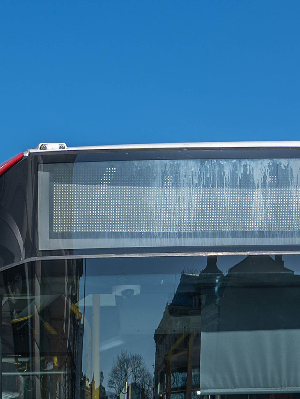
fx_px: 658
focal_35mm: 57
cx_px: -111
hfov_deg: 22.4
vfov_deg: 30.3
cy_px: 439
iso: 64
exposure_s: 1/320
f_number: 5.6
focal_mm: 15
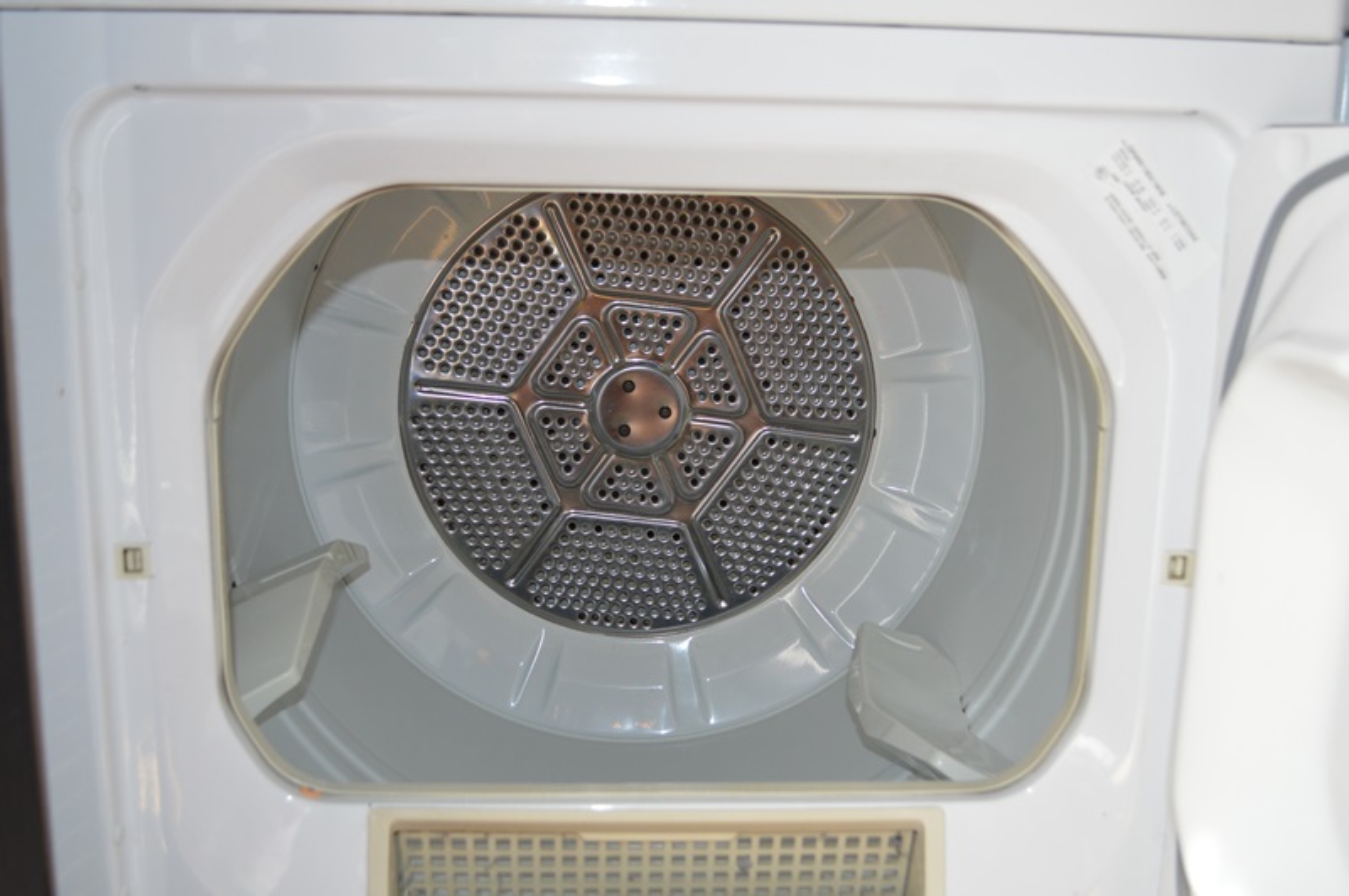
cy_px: 448
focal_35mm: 33
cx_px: 674
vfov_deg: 39.9
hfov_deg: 57.3
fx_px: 1236
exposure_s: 1/125
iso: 320
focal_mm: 22
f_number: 4
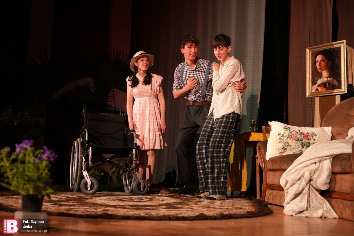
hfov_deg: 48.0
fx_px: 397
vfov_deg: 33.1
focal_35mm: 40
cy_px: 118
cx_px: 177
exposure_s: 1/160
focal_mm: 40.4
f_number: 2.8
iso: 4000
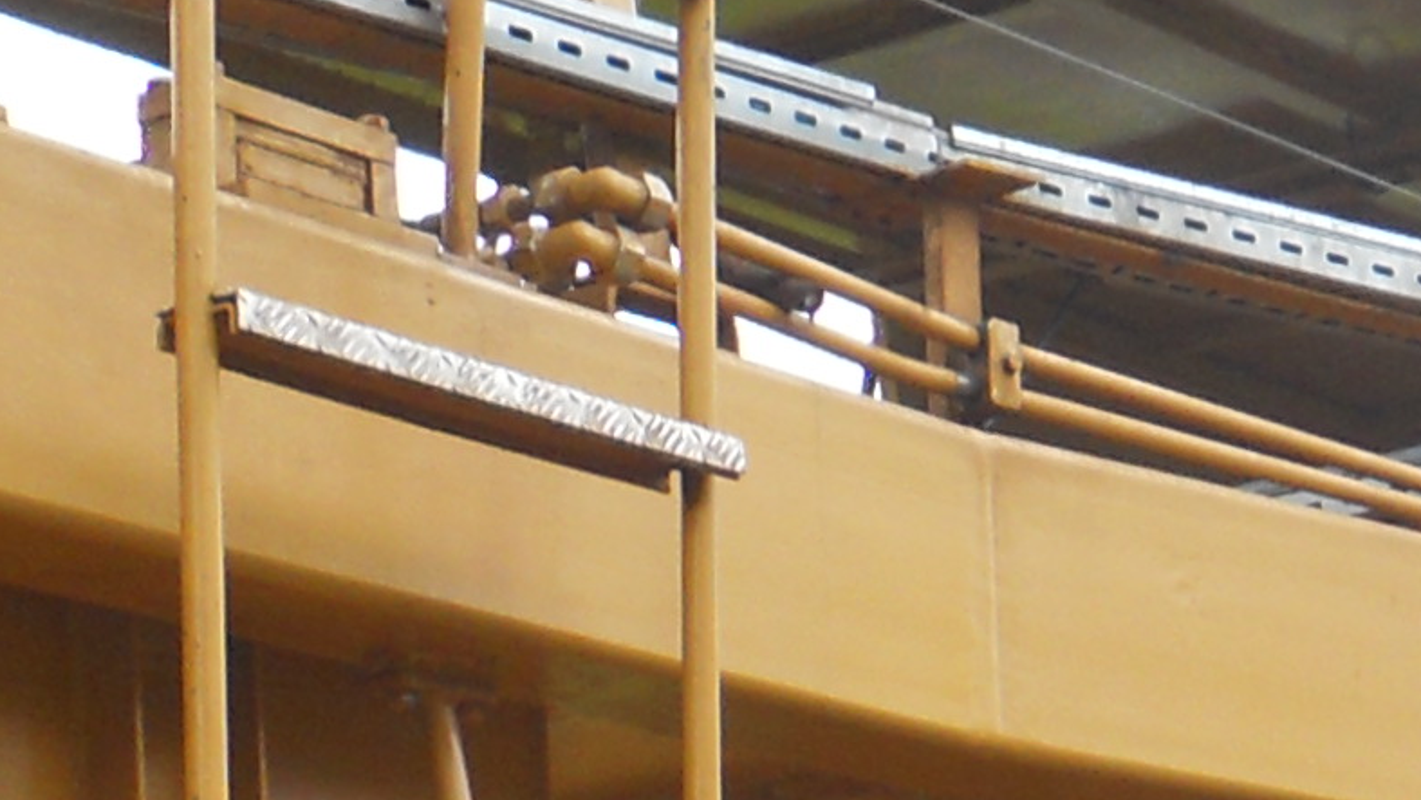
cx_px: 1751
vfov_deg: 7.4
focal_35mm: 155
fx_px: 5841
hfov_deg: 13.5
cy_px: 1790
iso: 80
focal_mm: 5
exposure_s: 1/400
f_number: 2.7
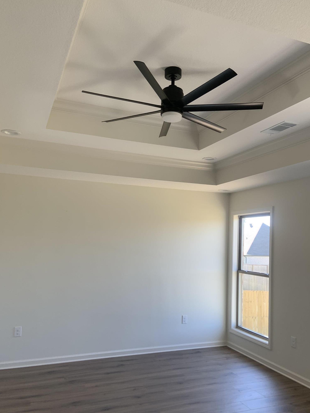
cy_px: 236
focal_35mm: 30
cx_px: 161
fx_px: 358
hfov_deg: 46.8
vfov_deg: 59.7
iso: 50
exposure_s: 1/121
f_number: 1.8
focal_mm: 4.25
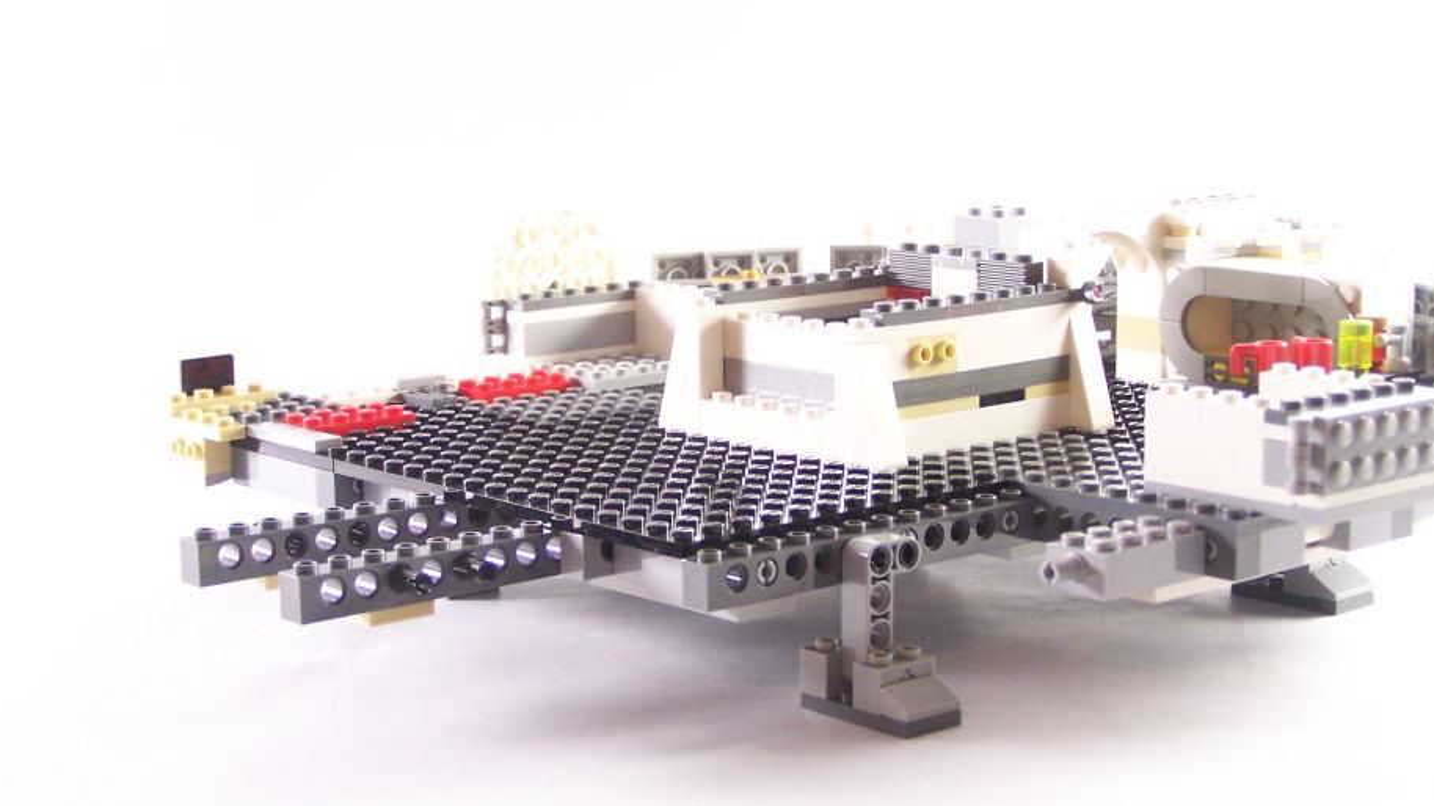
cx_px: 780
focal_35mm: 72
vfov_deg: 16.8
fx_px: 2738
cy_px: 386
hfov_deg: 29.3
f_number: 3.1
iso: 200
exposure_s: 1/20
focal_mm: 9.8
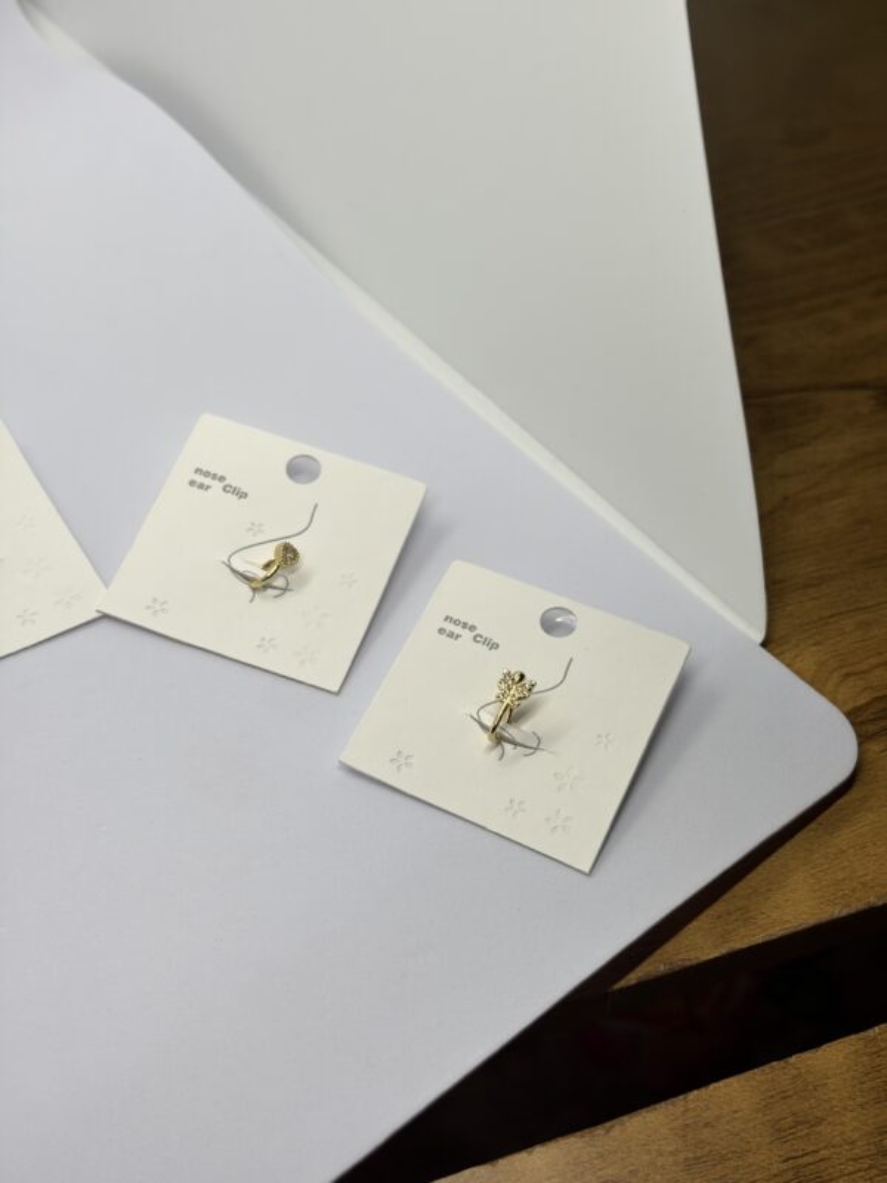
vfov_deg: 36.8
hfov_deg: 28.0
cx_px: 444
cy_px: 592
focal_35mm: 52
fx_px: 1777
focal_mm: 5.96
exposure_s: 1/215
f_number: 1.6
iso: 32
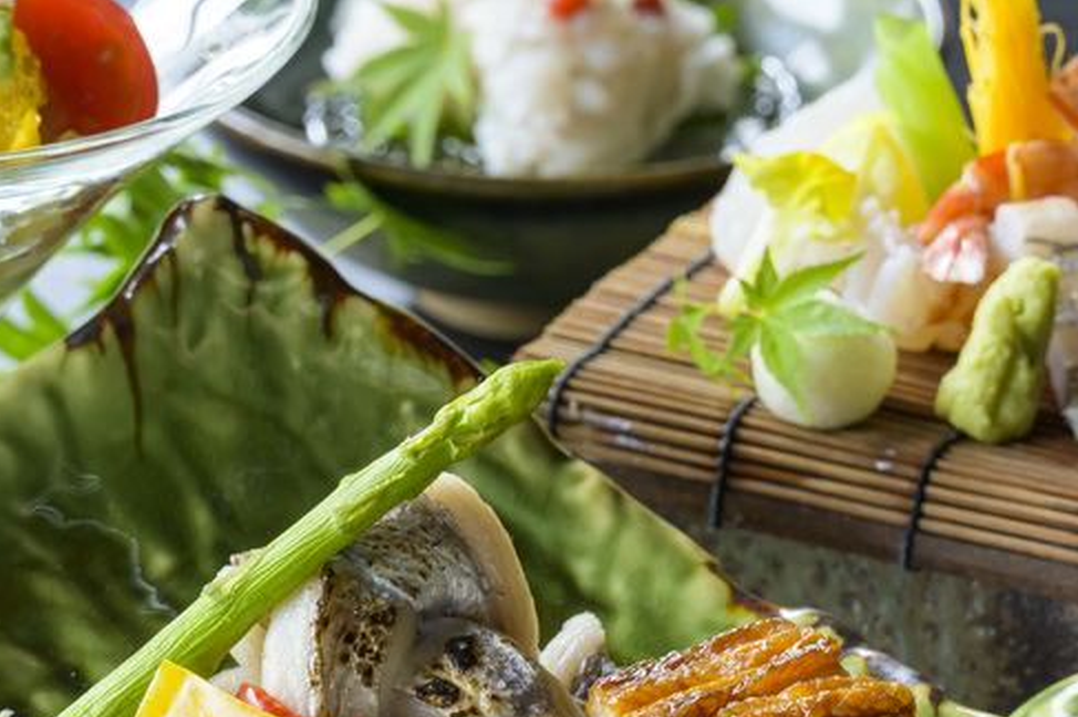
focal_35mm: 219
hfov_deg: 9.4
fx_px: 6553
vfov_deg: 6.3
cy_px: 434
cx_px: 514
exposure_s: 1/10
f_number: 16
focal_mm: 145
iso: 500
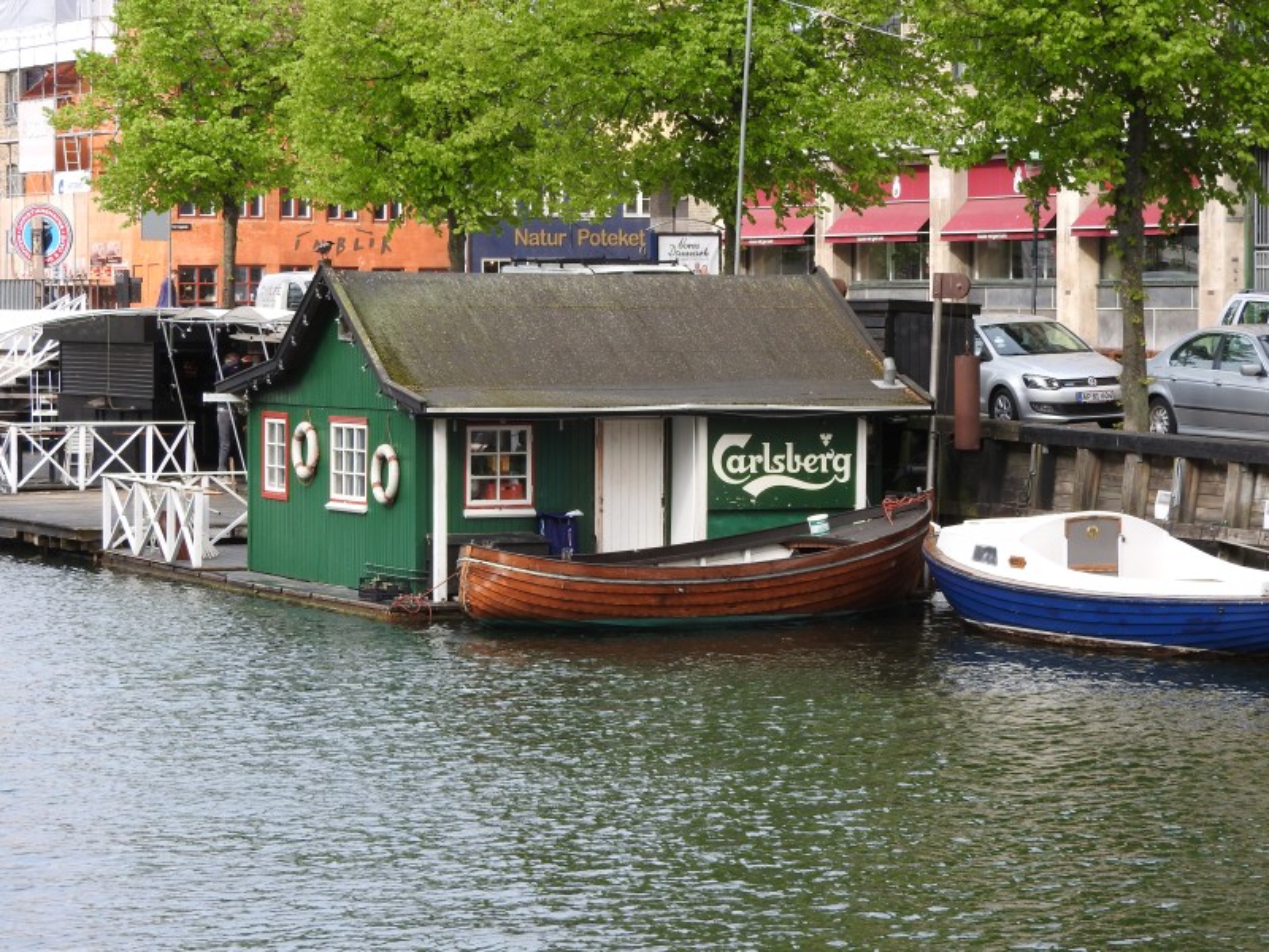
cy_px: 476
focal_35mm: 115
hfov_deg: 17.1
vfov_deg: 12.9
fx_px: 4216
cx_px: 634
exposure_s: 1/160
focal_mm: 20.6
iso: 100
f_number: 5
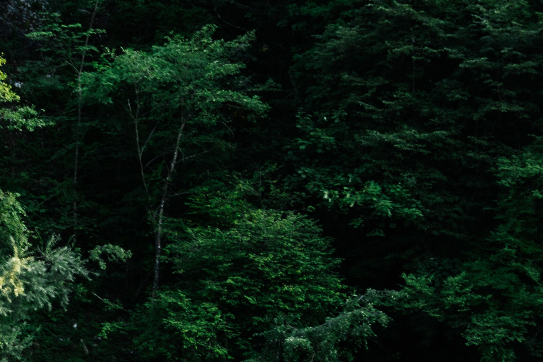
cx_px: -257
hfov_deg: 14.3
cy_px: 113
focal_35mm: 135
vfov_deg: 10.2
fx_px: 2036
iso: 100
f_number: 4
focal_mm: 33
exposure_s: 1/125
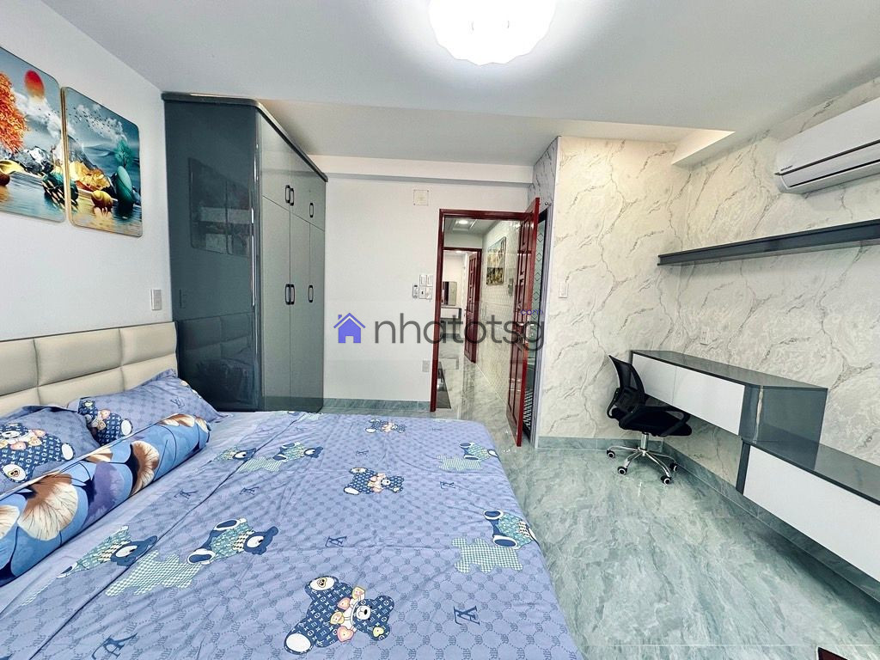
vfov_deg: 85.7
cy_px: 330
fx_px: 356
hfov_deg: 102.1
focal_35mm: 14
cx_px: 440
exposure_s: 1/100
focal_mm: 2.22
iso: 125
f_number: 2.2
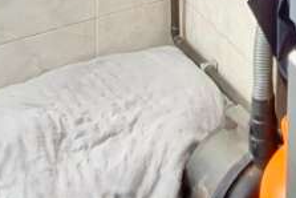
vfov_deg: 11.6
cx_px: 299
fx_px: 749
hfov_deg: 21.5
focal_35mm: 91
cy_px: -314
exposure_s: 1/50
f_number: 2.2
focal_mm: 1.74
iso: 50
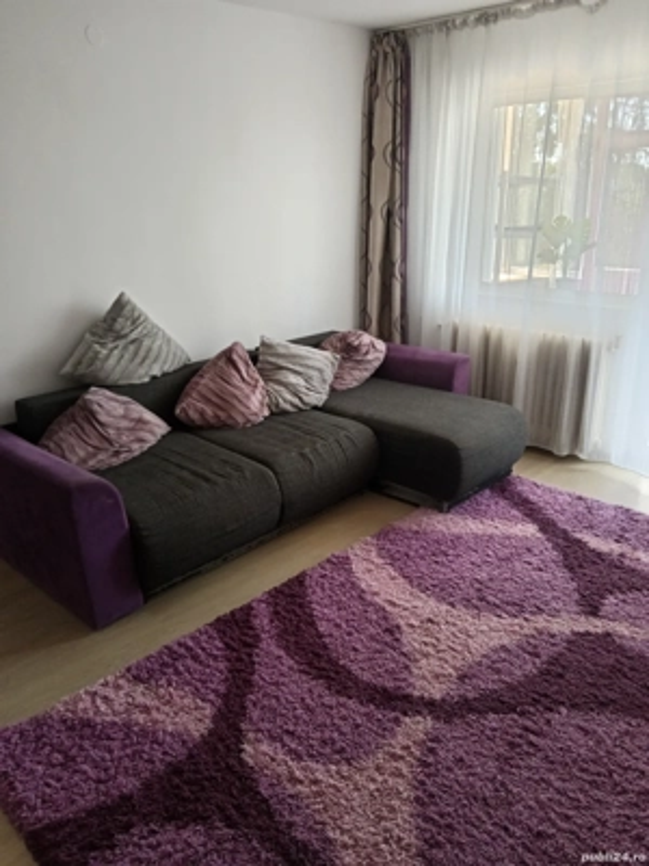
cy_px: 433
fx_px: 675
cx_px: 324
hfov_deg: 51.4
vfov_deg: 65.3
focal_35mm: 27
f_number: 1.9
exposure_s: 1/33.3
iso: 675
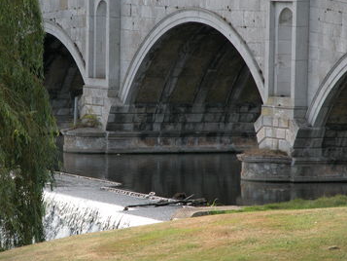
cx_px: 162
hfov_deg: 6.4
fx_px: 3099
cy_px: 135
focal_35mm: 309
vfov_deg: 4.8
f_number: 4.7
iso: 100
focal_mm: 71.2
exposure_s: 1/179
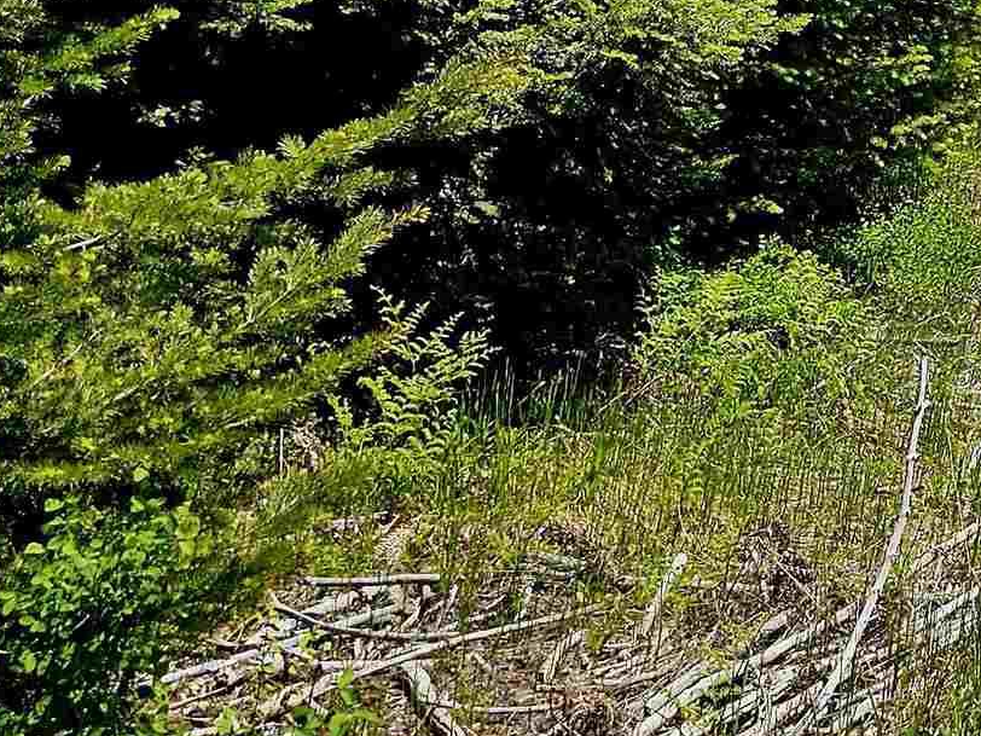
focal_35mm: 87
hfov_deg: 19.3
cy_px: -259
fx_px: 2466
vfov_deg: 16.0
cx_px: 1532
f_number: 1.7
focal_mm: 6.3
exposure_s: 1/909
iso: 10
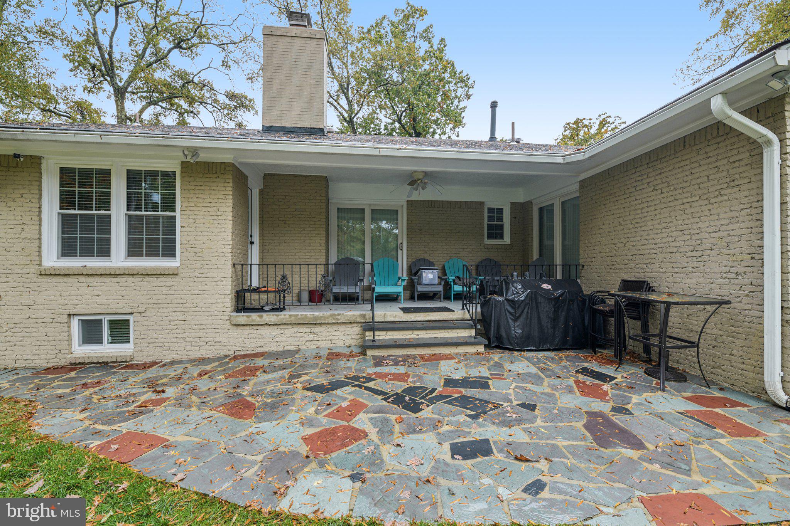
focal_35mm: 15
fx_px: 329
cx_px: 395
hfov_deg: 100.4
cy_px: 263
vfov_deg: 77.3
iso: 100
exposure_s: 1/20
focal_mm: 15
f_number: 8
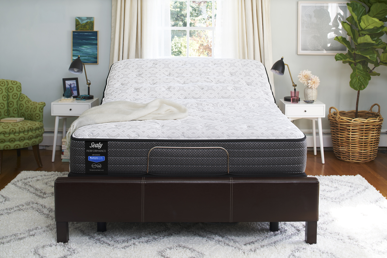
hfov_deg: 43.6
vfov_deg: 29.9
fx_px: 484
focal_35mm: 45
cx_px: 194
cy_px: 129
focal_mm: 45
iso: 200
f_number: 8
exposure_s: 1/20
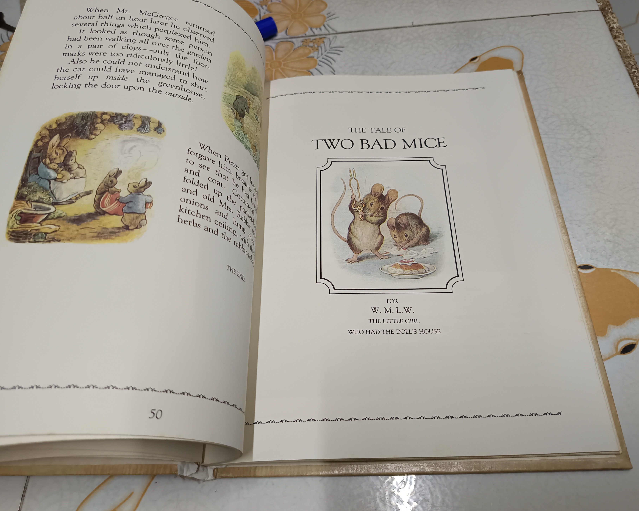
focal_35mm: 26
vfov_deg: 54.9
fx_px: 492
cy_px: 260
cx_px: 334
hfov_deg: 66.0
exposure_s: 1/50
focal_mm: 5.31
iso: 946
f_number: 1.7
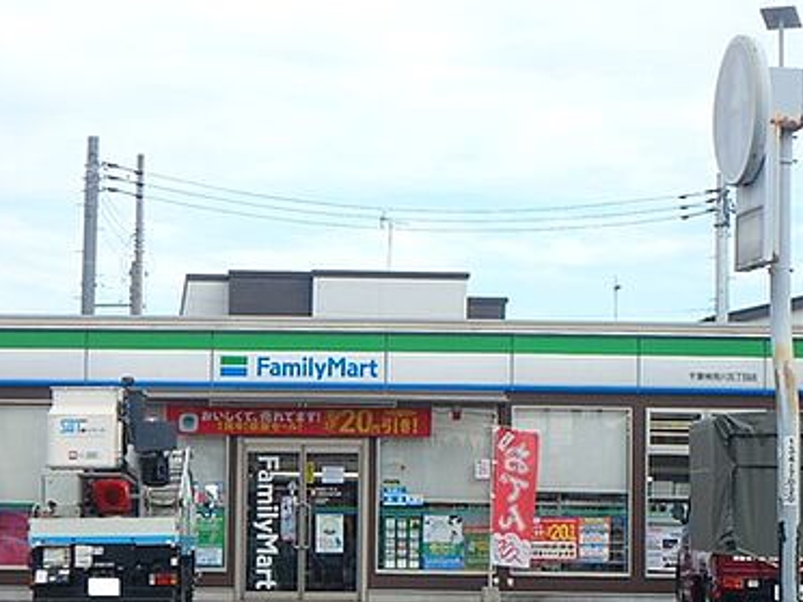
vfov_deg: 13.4
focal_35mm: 110
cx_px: 477
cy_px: 430
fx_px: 2552
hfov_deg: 17.9
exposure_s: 1/250
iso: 125
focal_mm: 11.7
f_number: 5.1
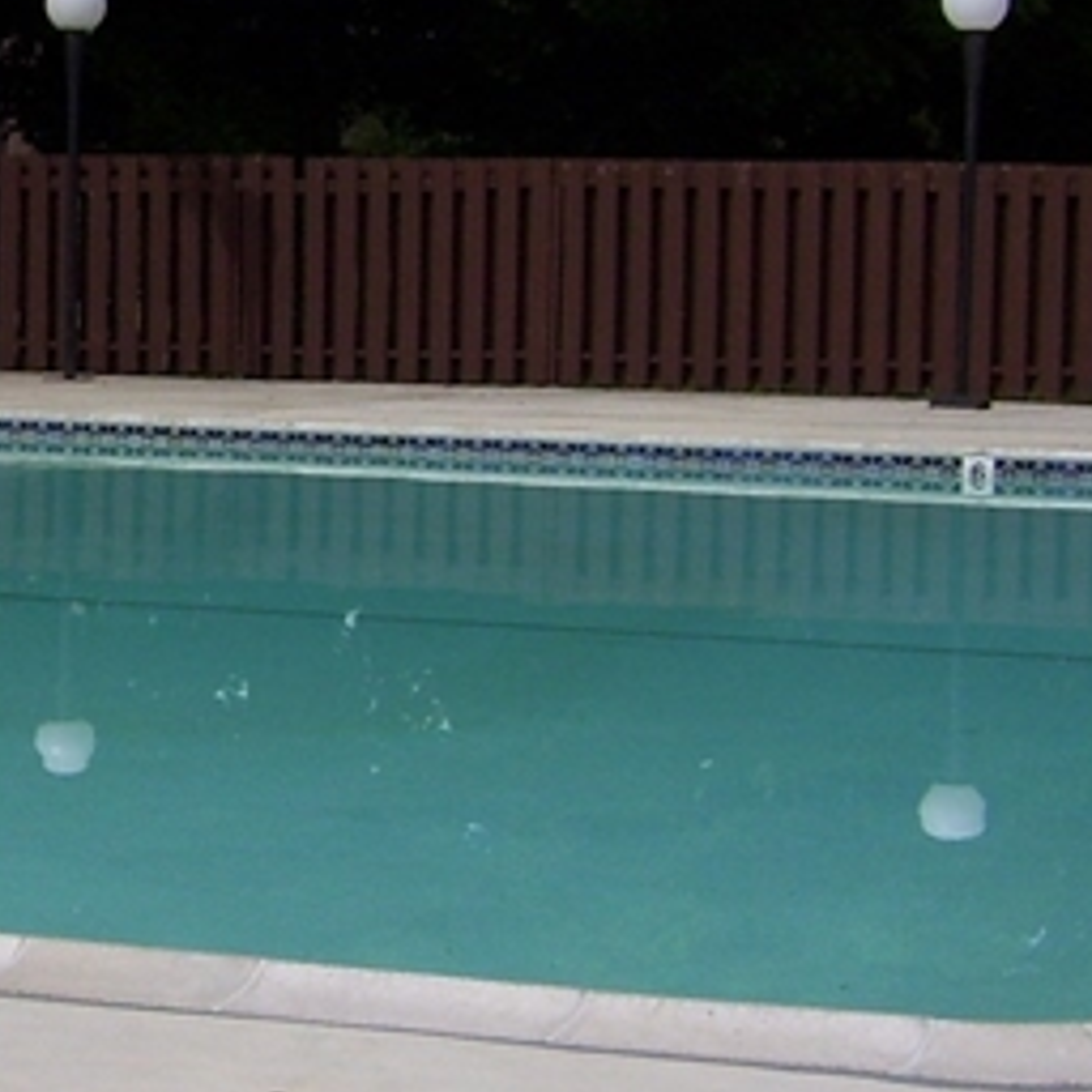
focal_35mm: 127
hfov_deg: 13.1
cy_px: 512
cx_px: -439
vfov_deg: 13.7
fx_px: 4533
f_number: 4.8
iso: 80
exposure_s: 1/800
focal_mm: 6
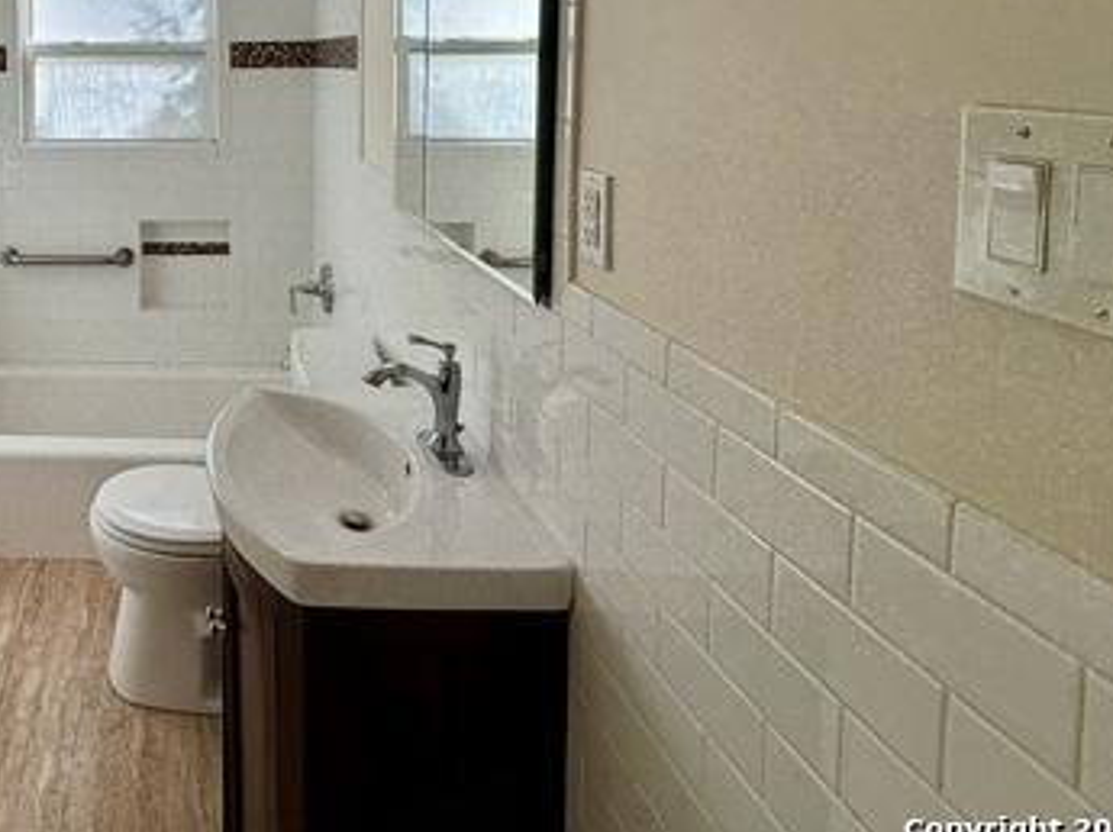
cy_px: 113
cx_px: 129
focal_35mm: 26
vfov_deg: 48.4
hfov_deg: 58.5
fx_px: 835
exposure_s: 1/373
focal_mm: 2.22
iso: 40
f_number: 2.2
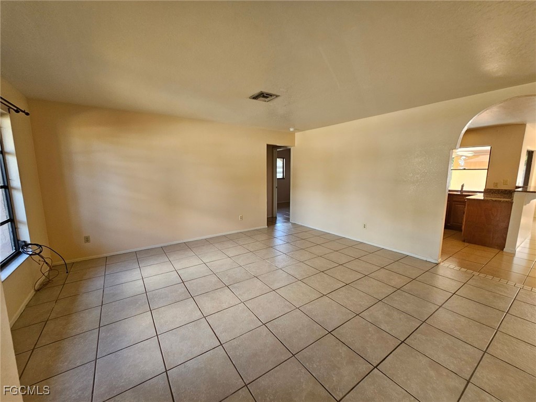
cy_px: 201
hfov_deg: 106.2
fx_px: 201
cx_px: 268
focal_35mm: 13
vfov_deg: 89.9
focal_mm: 2.2
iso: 125
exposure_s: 1/60
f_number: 2.2
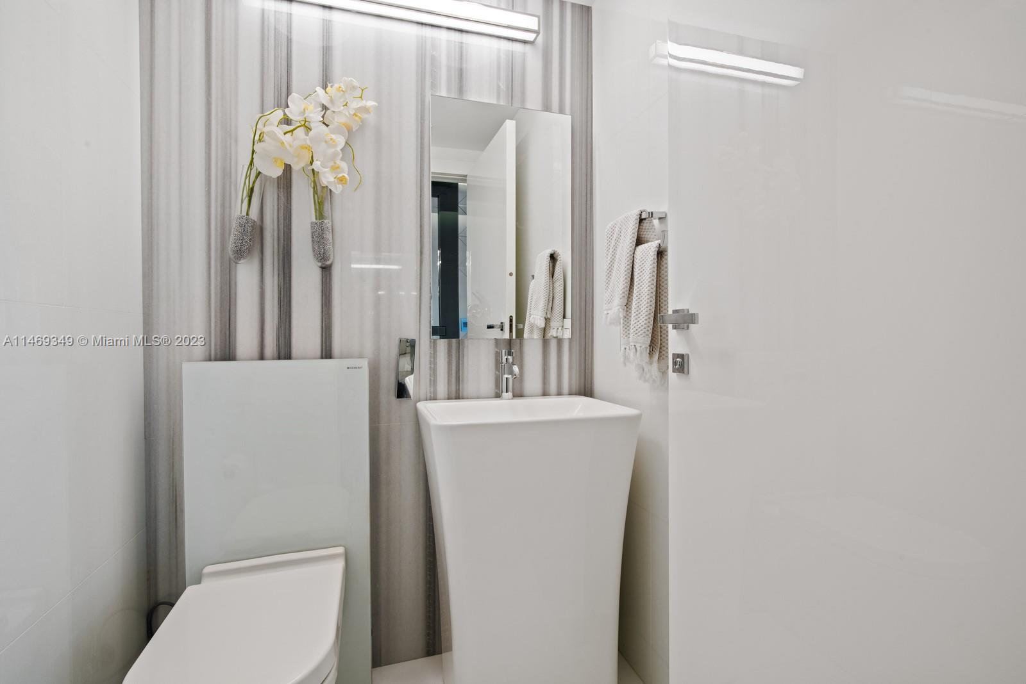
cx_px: 513
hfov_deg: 96.7
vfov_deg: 73.8
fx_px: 456
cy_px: 342
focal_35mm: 16
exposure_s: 1/8
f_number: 11
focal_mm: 16
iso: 400
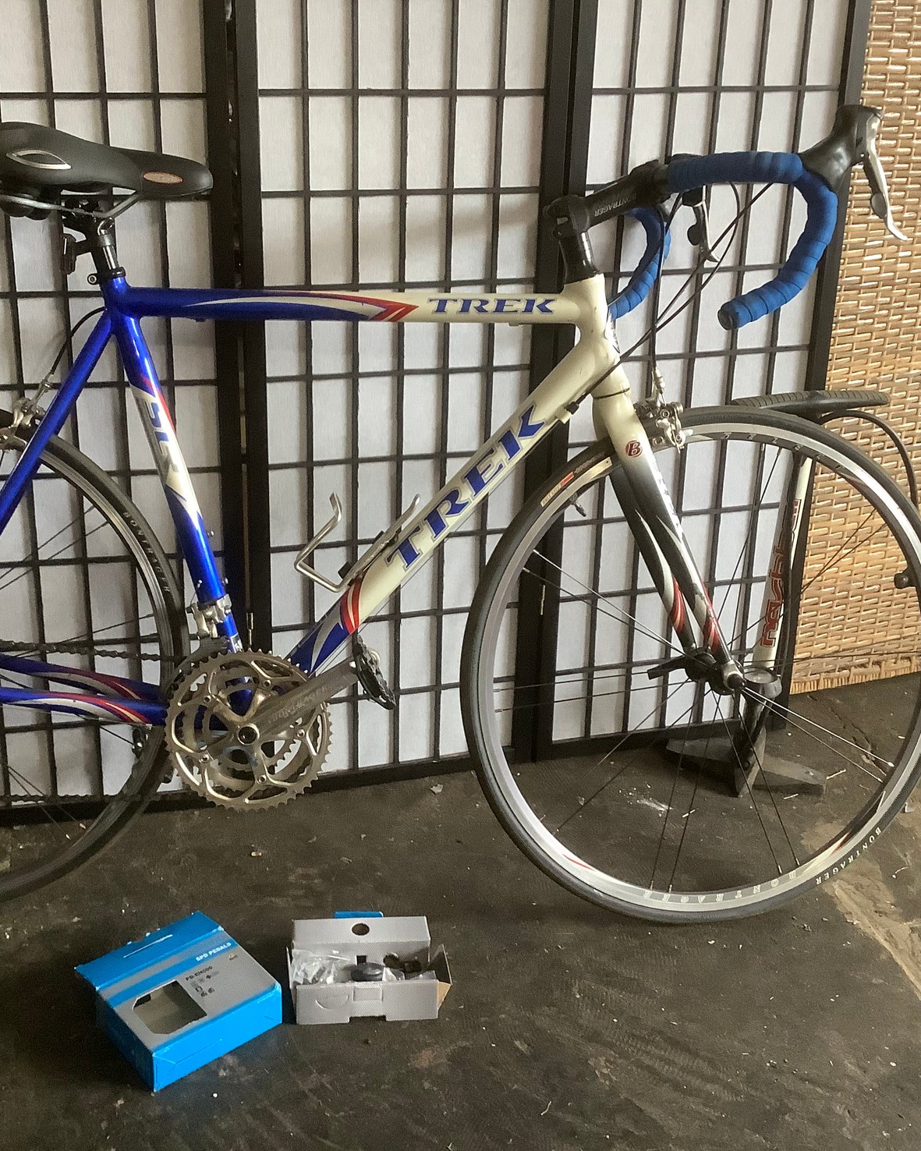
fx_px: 1397
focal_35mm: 41
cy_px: 572
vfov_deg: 44.8
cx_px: 357
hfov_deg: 36.3
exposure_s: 1/60
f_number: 2.4
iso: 250
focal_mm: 3.3
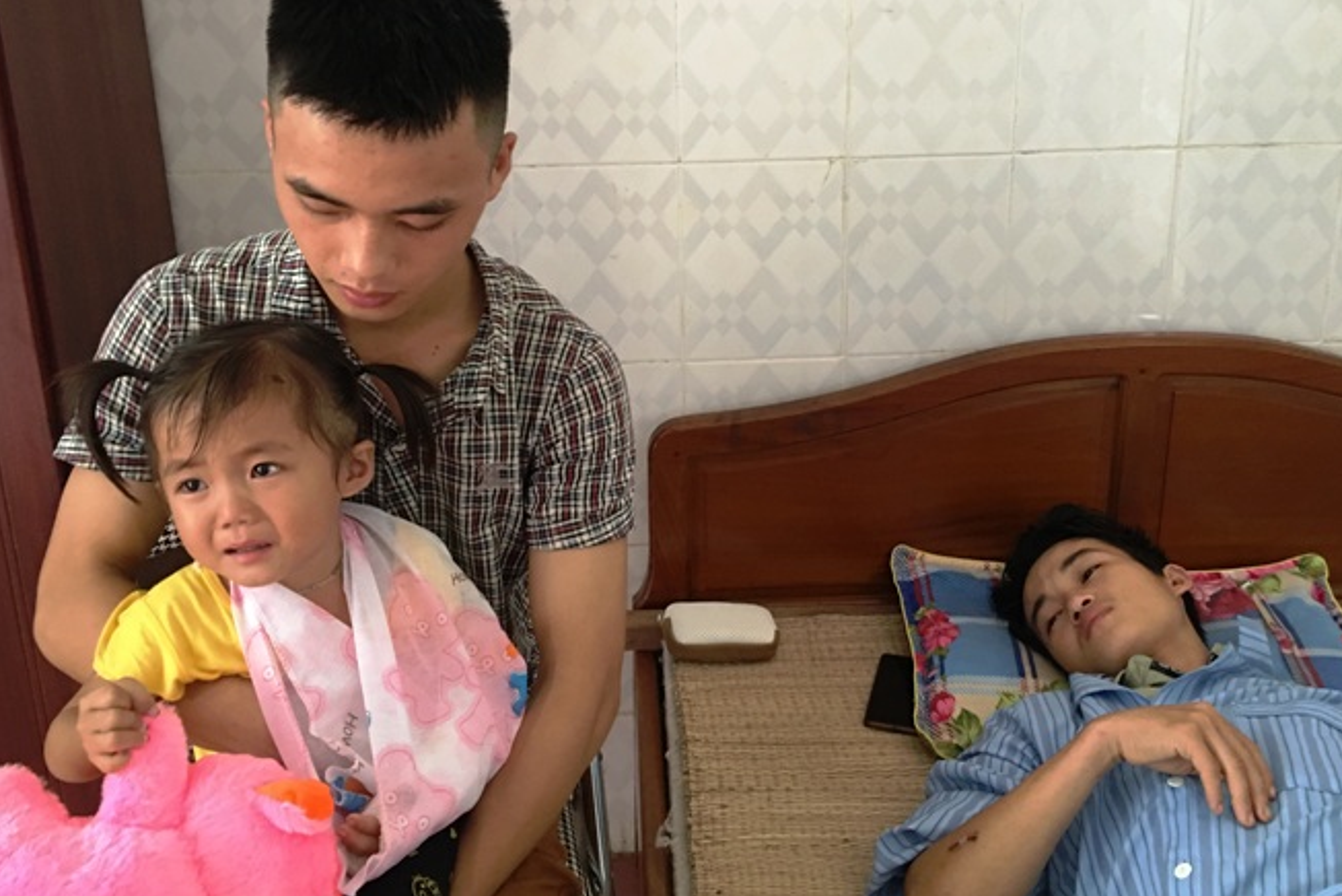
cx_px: 708
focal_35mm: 37
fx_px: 1379
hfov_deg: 51.9
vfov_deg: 35.8
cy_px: 350
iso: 100
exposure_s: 1/10
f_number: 2.2
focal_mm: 4.15
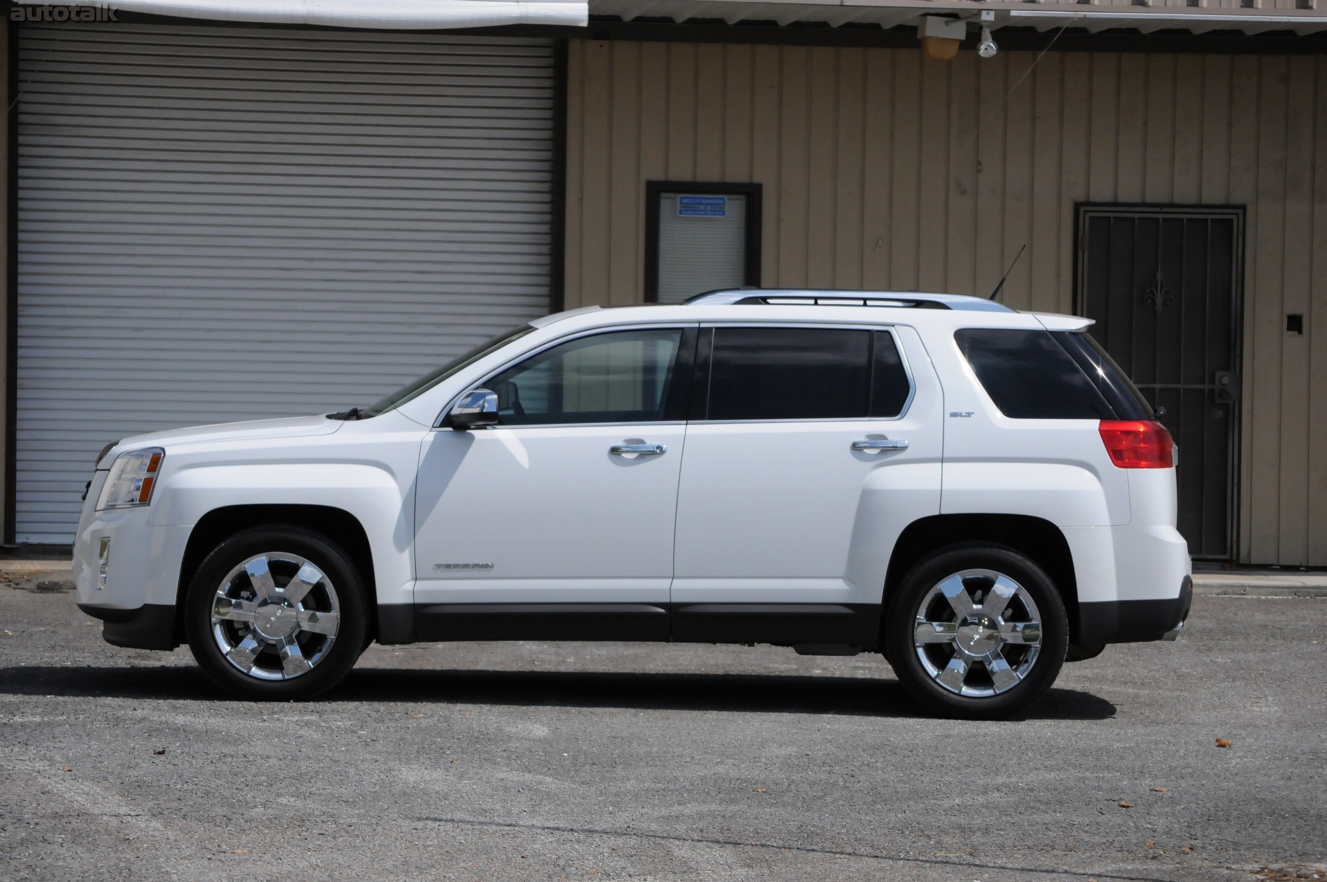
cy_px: 441
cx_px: 664
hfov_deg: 15.9
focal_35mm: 129
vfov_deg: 10.6
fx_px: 4750
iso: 1100
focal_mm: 86
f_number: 7.1
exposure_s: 1/8000
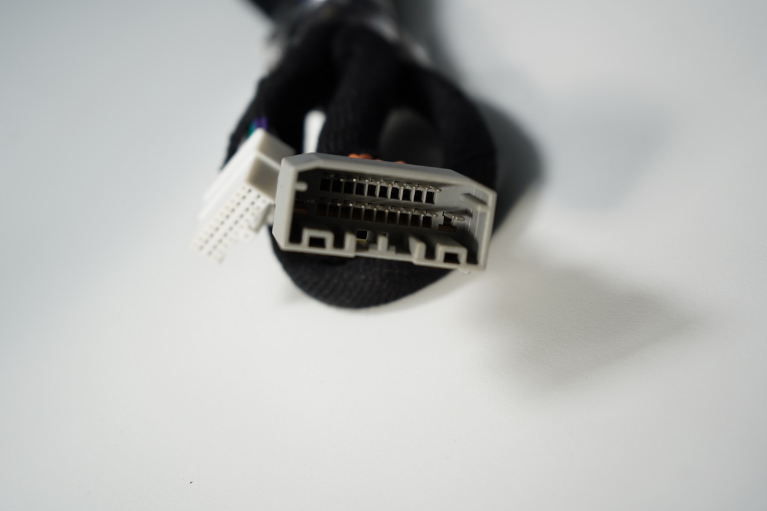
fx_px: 1449
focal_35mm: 68
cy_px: 256
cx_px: 384
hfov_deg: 29.7
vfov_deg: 20.0
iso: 160
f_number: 5.6
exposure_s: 1/80
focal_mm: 68
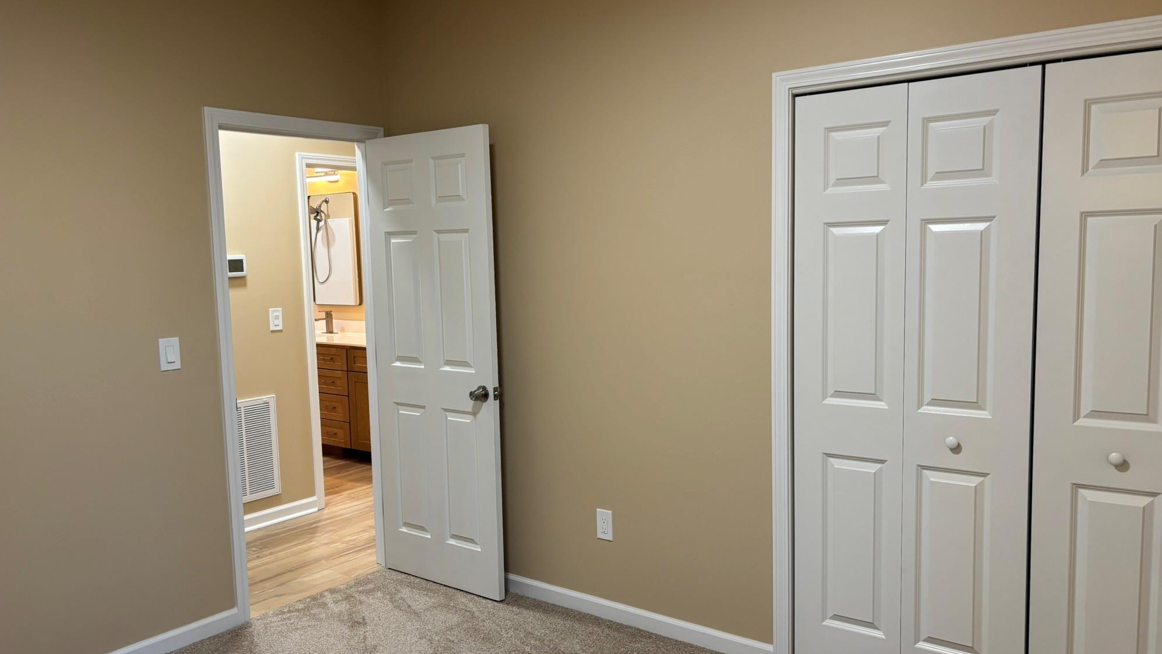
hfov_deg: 66.1
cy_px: 346
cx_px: 582
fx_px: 894
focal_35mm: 29
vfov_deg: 40.2
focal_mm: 5.96
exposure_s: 1/60
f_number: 1.6
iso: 100
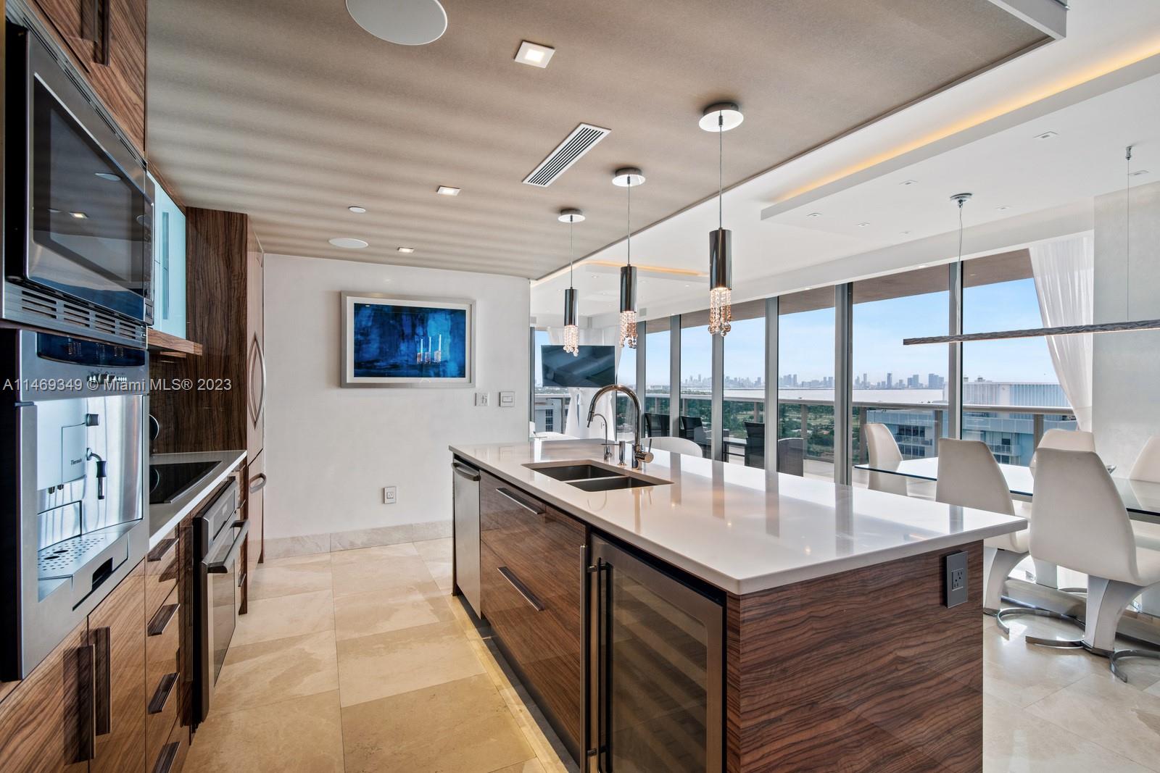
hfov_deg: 96.7
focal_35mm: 16
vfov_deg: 73.8
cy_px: 386
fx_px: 516
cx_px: 580
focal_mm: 16
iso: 400
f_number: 11
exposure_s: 1/30
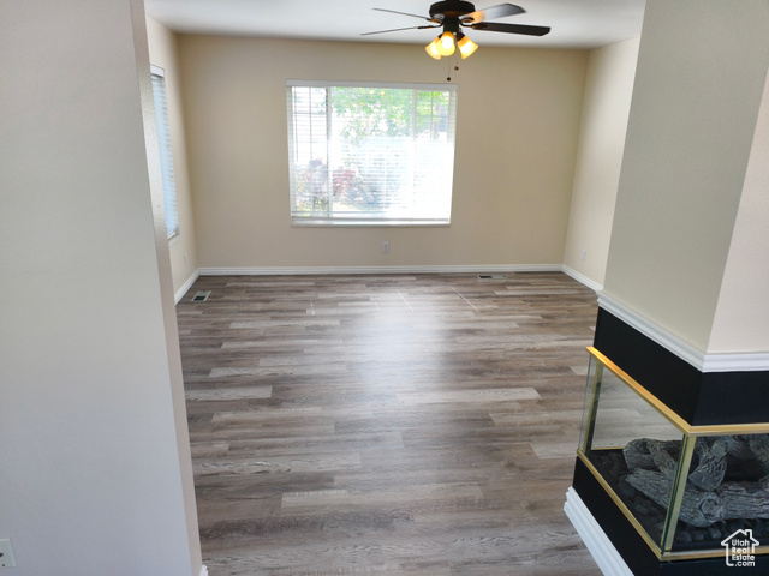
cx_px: 384
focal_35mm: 23
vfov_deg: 58.9
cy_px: 288
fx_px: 511
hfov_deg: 73.9
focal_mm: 6.54
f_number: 1.57
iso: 72
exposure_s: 1/120
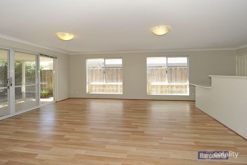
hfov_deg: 104.3
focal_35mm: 14
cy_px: 82
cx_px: 124
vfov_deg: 81.2
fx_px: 96
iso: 400
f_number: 9
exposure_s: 1/80
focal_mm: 14
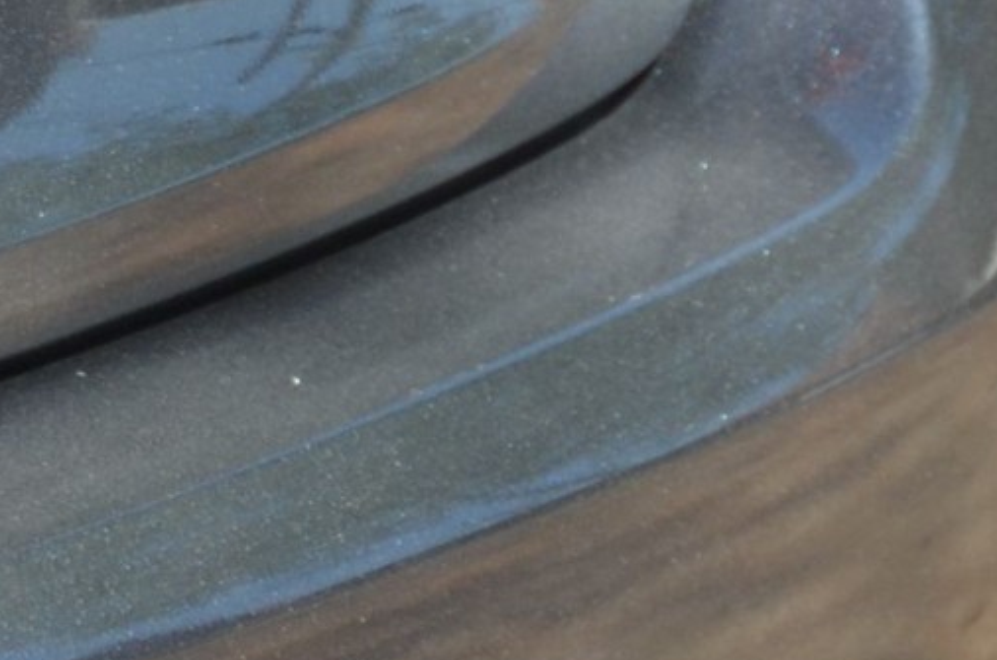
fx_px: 26639
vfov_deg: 1.4
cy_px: -863
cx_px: -1137
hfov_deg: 2.1
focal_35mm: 964
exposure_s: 1/1000
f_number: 5.6
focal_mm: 130
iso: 400
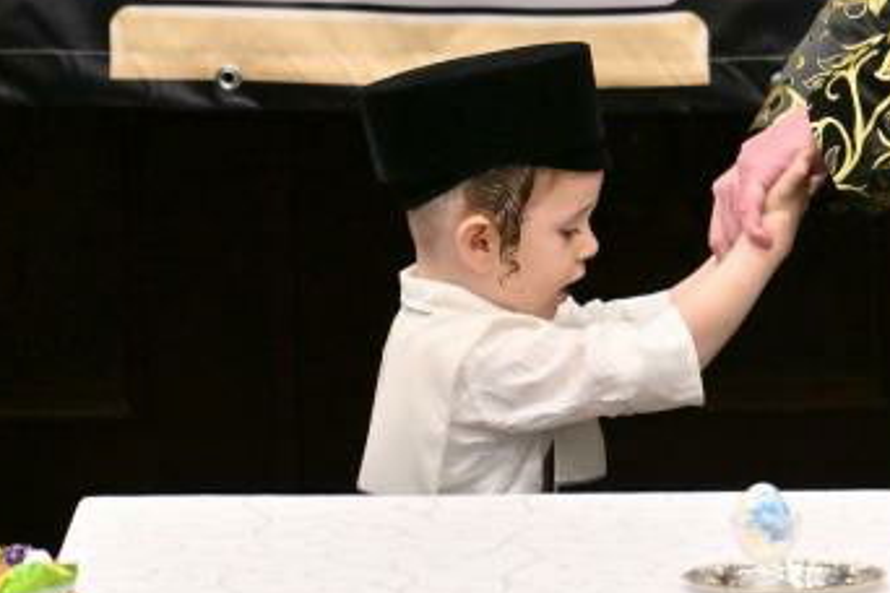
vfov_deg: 1.5
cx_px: 1054
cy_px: -192
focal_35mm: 898
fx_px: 22199
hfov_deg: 2.3
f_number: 2.8
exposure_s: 1/500
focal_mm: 200
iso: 400
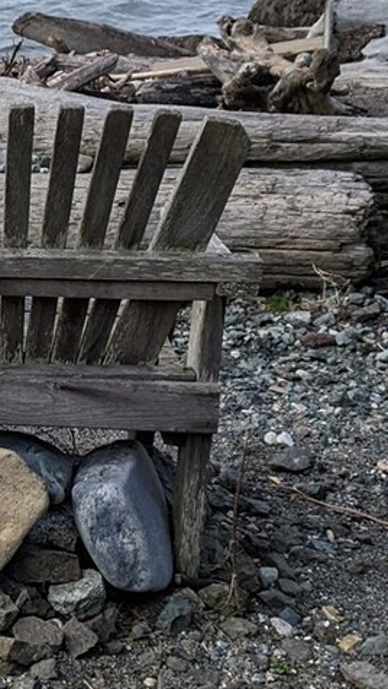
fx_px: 1627
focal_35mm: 89
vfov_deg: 23.9
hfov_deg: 12.7
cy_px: 307
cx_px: -248
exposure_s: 1/1957
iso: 53
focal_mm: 4.44
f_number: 1.8
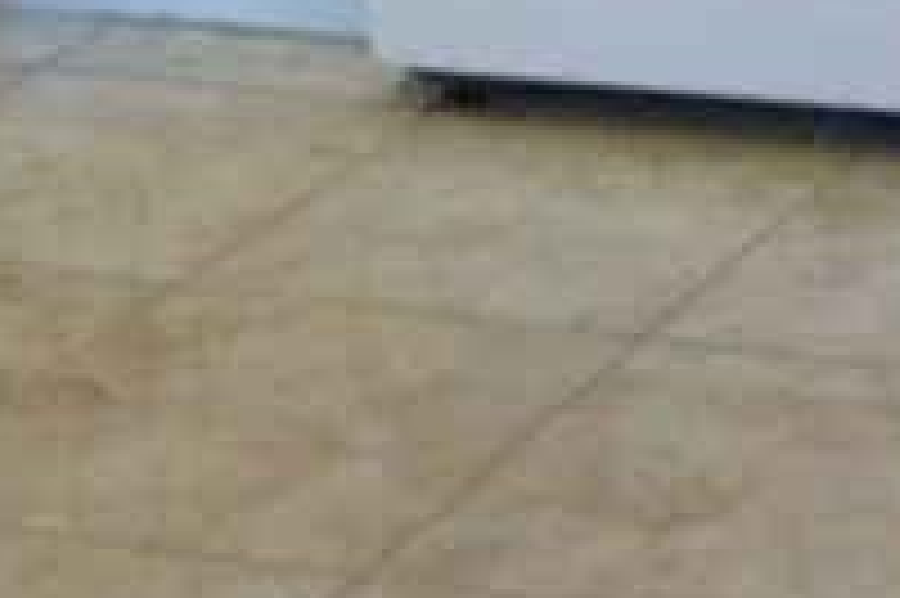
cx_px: 1966
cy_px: -746
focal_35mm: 160
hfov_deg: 11.3
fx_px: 3997
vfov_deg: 8.0
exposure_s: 1/25
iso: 400
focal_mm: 5.2
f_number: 3.3
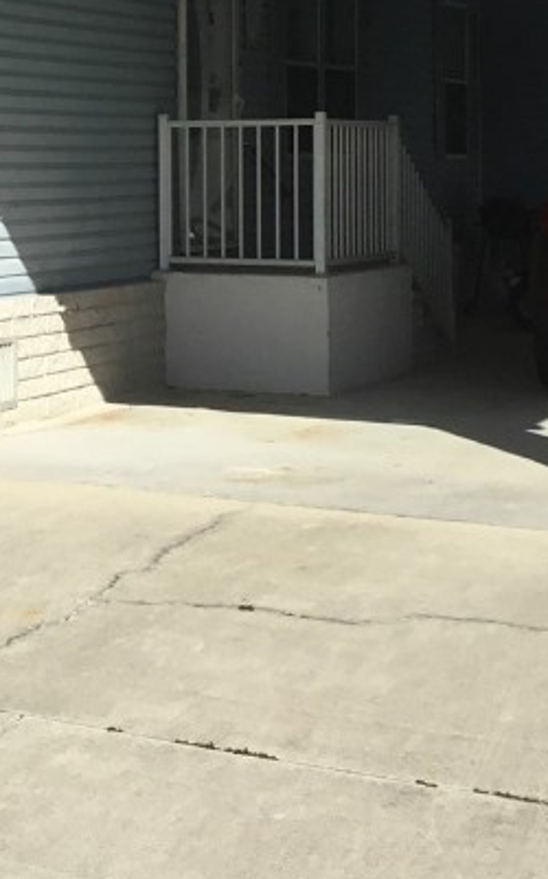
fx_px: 2011
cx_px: -182
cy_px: 153
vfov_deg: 24.2
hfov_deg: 14.8
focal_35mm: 84
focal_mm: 3.3
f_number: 2.4
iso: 25
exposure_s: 1/2469
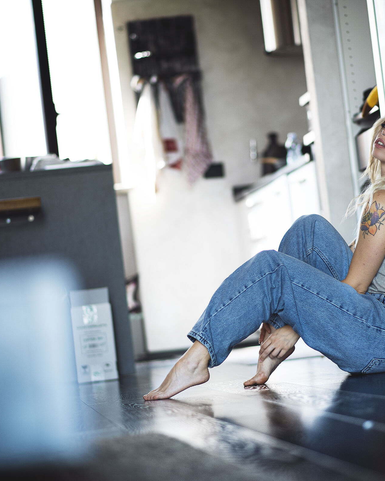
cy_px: 241
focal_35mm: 120
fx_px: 1709
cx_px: 223
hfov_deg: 12.8
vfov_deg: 16.0
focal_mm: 85
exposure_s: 1/100
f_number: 2
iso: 200
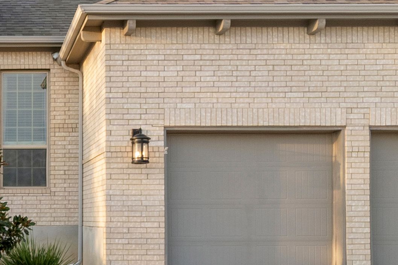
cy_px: 240
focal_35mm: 56
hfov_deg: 32.2
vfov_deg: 23.5
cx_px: -19
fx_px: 619
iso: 500
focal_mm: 10
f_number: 8
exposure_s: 1/60
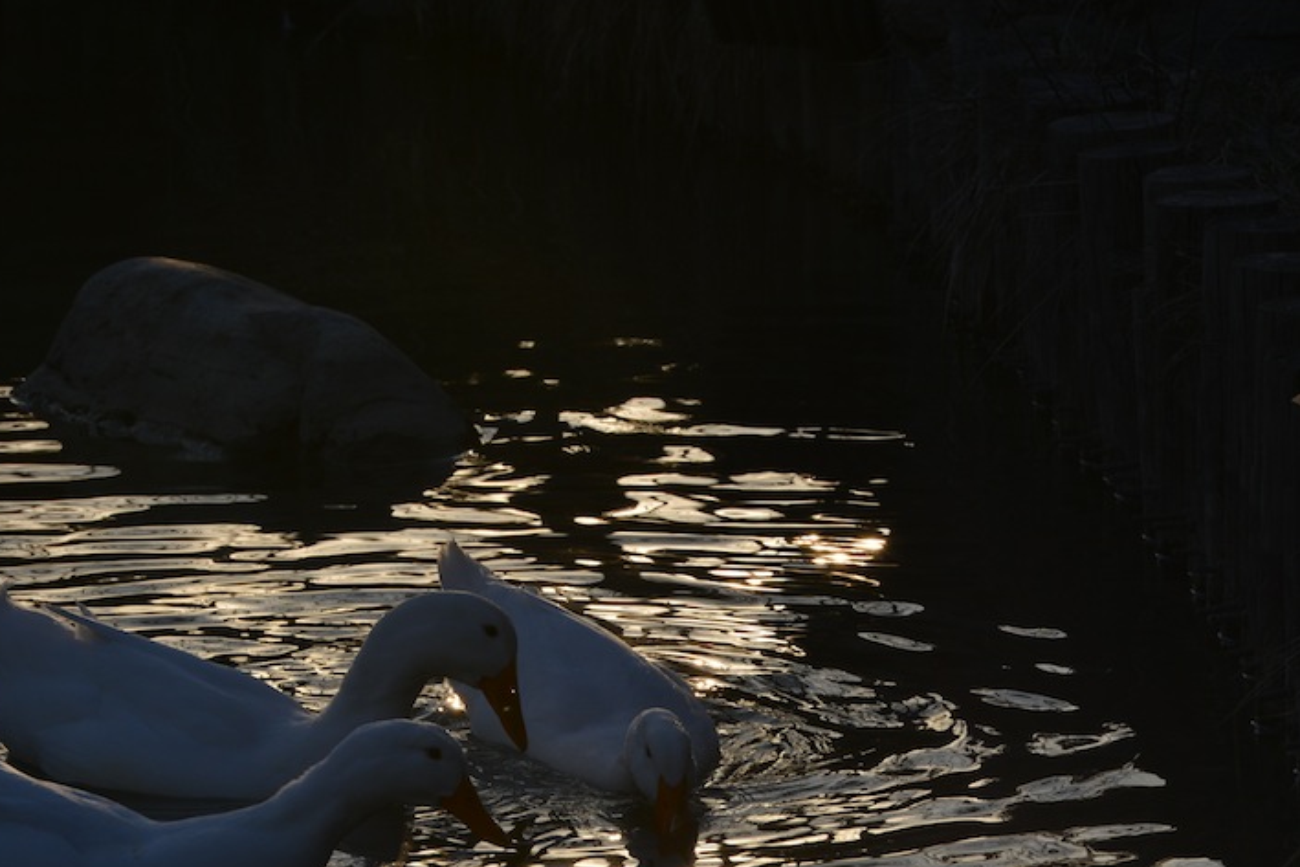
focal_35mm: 361
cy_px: 735
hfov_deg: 5.7
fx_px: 13038
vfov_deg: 3.8
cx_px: 589
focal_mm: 200
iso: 200
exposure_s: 1/500
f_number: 11
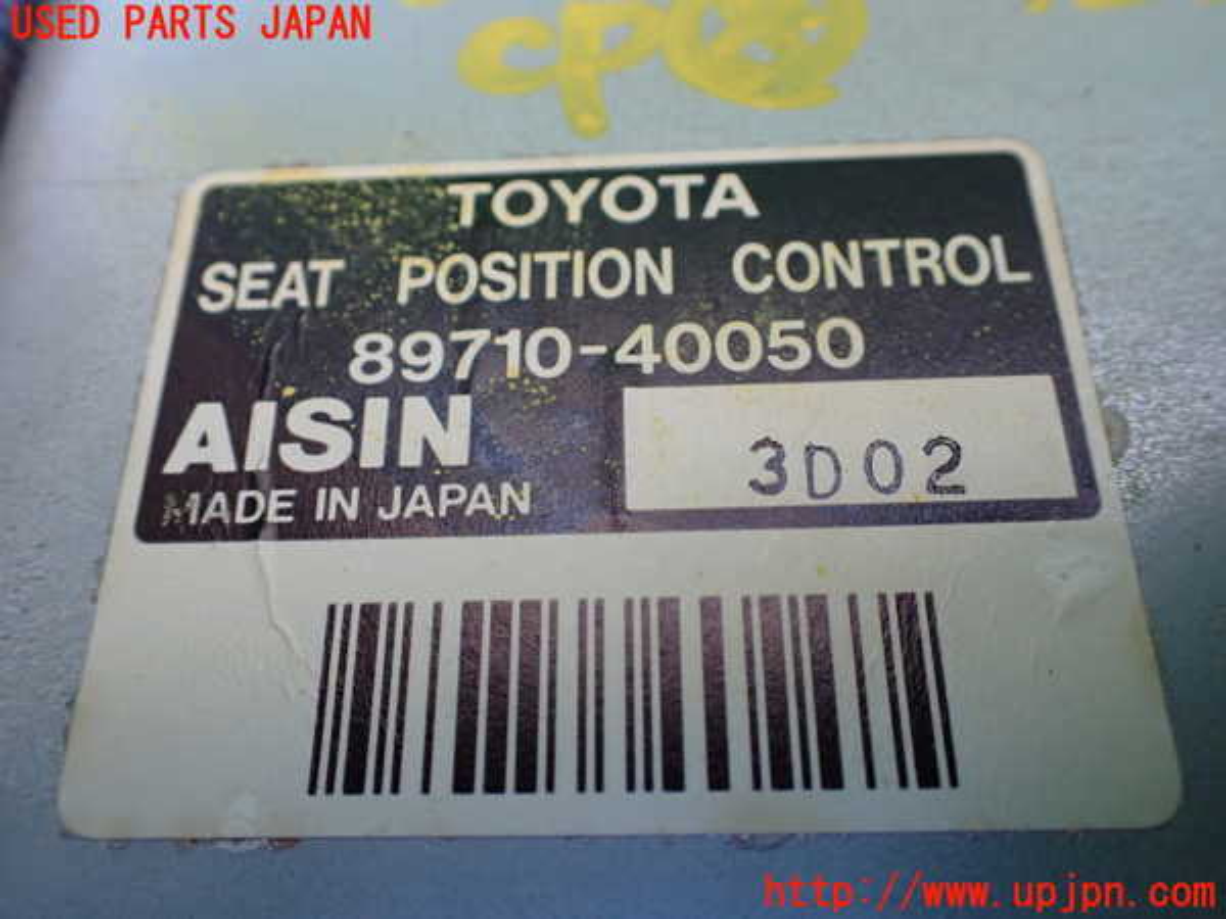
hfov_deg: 60.0
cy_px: 460
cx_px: 613
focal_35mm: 30
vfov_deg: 46.8
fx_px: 1063
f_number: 2.3
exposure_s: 1/80
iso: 800
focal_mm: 5.4
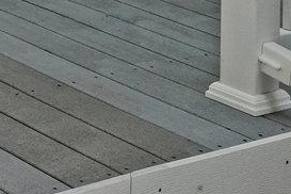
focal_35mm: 124
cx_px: -297
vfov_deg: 9.3
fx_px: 1000
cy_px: -338
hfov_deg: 13.9
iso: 400
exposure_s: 1/1000
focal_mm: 11
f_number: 8
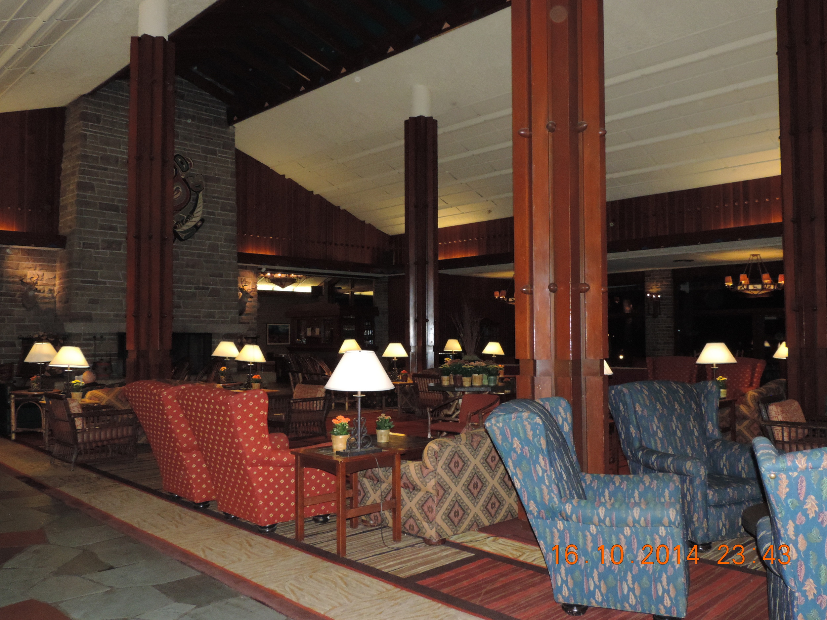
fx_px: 717
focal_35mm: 30
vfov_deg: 46.8
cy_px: 310
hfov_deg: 60.0
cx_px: 414
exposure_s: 1/125
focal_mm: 5.3
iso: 800
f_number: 3.1
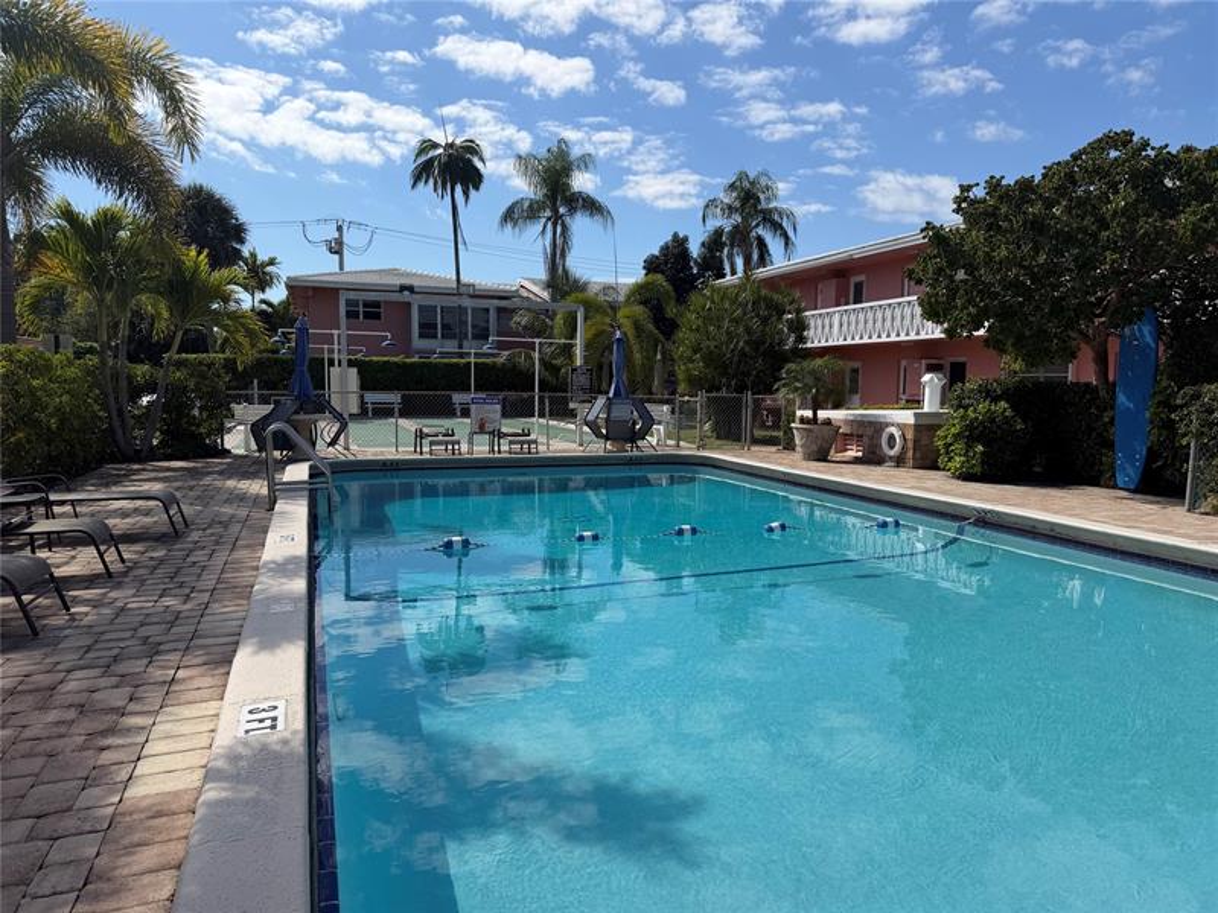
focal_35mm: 24
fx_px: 844
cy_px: 456
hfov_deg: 71.6
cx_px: 609
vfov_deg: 56.8
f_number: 1.78
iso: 80
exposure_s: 1/6711
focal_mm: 6.76
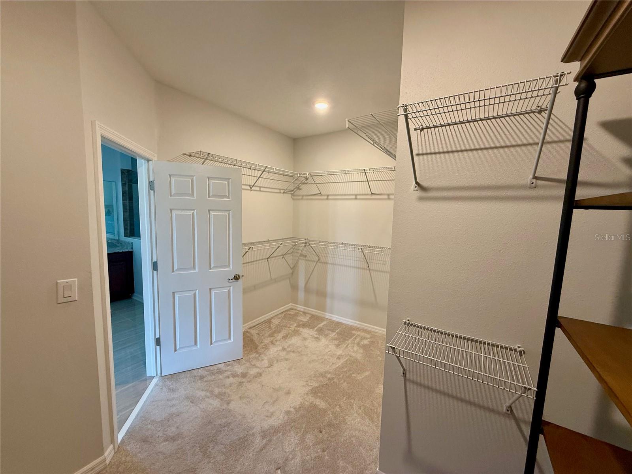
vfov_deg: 85.7
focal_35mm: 14
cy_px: 237
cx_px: 316
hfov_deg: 102.1
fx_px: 256
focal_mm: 2.22
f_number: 2.2
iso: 200
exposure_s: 1/60
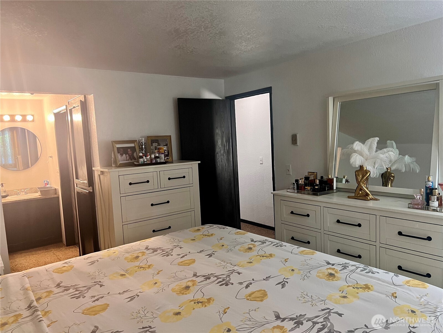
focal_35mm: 26
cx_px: 222
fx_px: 333
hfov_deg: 67.3
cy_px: 166
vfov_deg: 53.1
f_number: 1.5
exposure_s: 1/60
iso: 200
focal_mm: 5.7
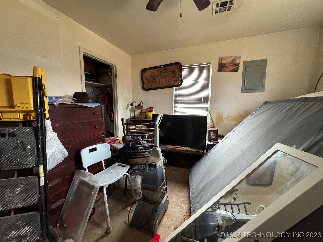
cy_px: 121
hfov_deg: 102.1
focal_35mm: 14
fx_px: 131
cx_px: 162
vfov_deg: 85.7
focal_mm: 2.22
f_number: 2.2
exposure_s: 1/60
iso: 640
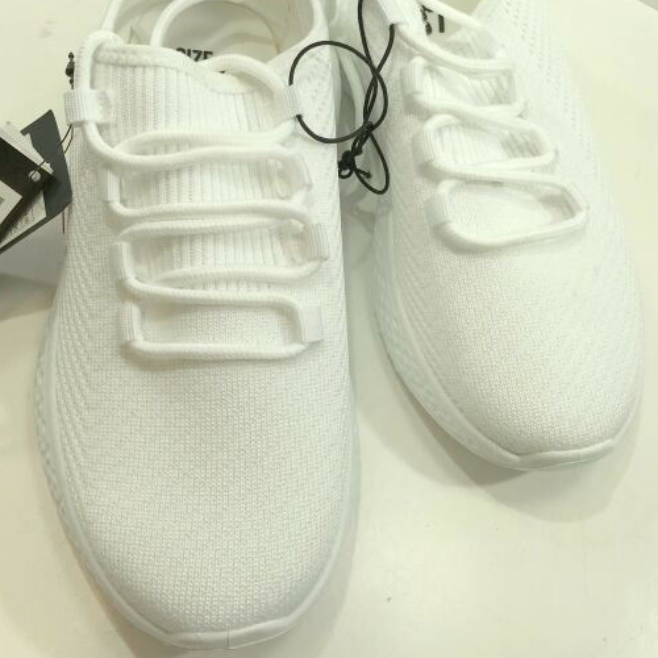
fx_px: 817
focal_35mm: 38
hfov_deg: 43.8
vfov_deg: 43.5
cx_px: 350
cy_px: 246
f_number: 1.8
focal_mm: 3.99
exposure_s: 1/547
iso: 20
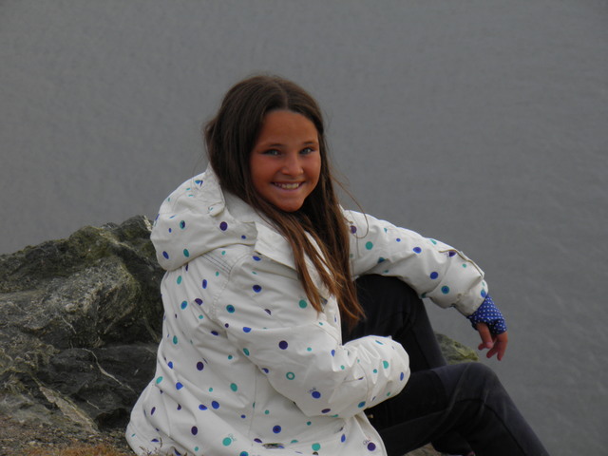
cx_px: 304
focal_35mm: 204
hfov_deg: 9.7
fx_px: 3583
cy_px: 228
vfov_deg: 7.3
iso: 50
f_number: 4.1
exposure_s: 1/160
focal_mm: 36.7
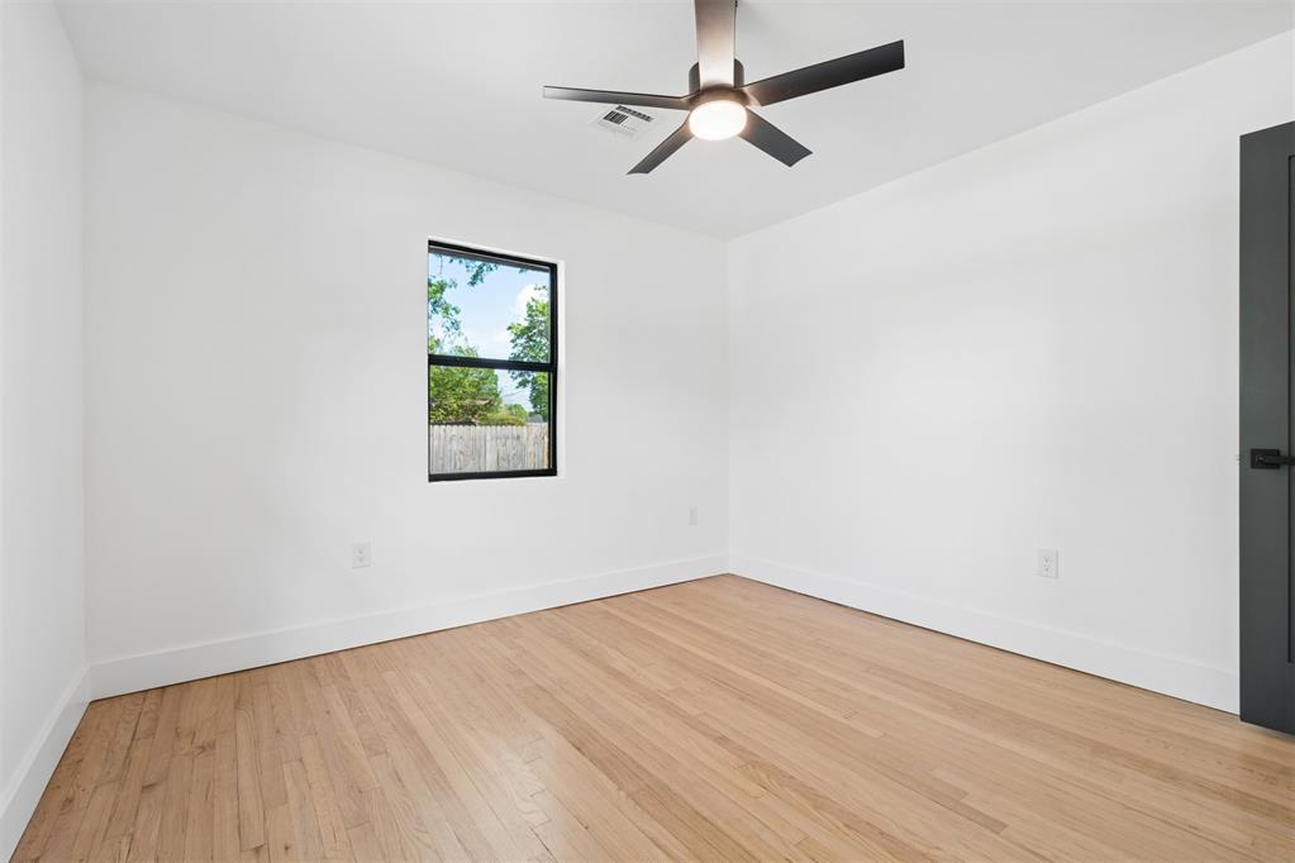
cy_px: 432
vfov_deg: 73.7
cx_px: 648
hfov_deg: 96.7
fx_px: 576
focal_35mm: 16
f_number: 8
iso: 200
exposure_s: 1/15
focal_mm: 16
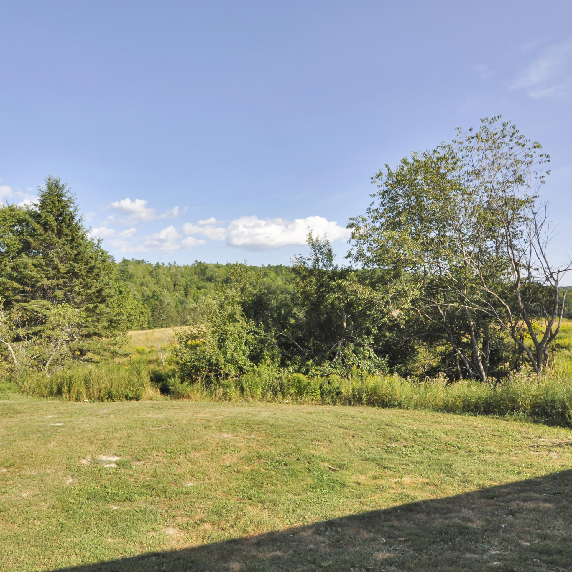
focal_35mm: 22
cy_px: 292
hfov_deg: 70.1
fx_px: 405
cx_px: 244
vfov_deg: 70.5
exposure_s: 1/200
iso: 320
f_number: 16
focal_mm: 11
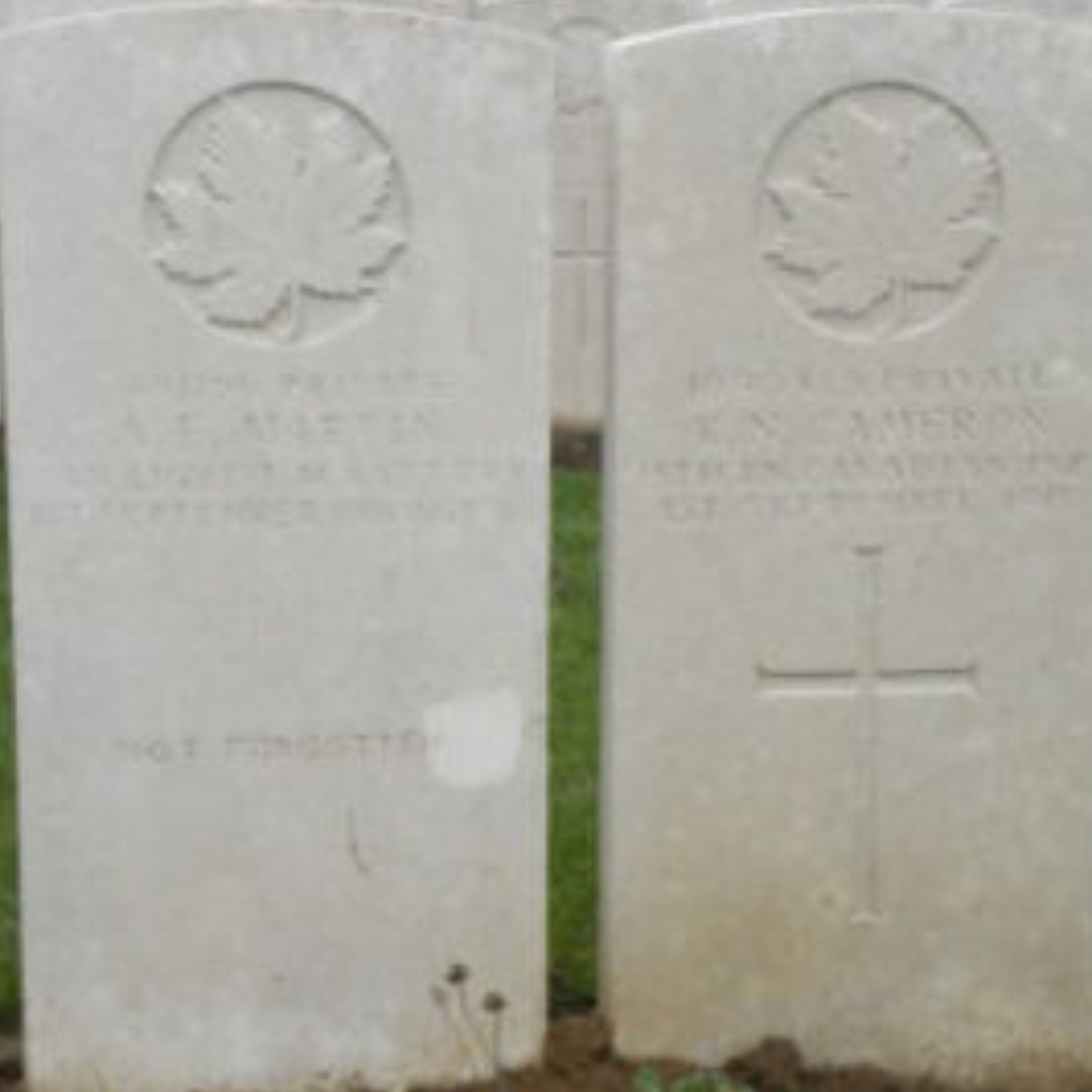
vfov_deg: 22.5
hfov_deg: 22.5
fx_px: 2748
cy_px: 530
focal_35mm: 77
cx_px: 554
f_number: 3.5
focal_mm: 10.3
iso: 64
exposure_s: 1/92.7
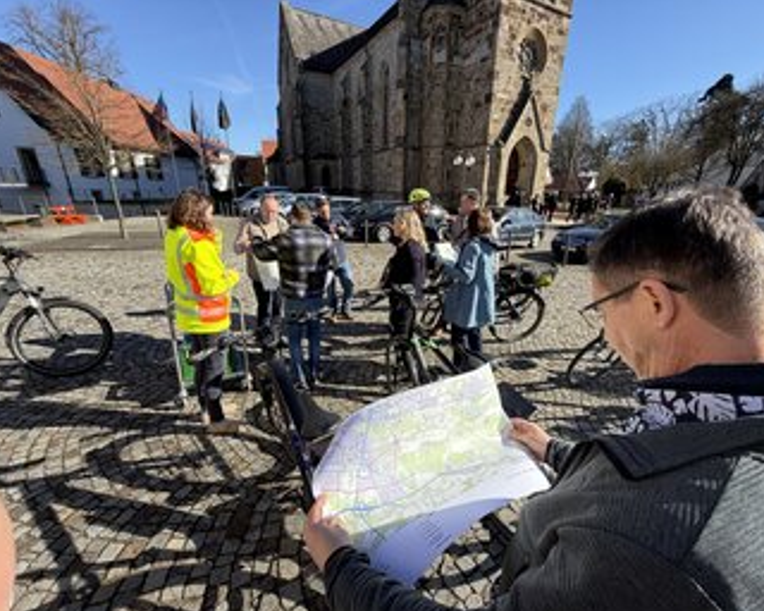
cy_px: 309
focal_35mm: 15
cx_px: 405
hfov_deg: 96.7
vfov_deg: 84.0
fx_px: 339
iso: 40
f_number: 2.2
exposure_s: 1/751
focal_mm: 2.22
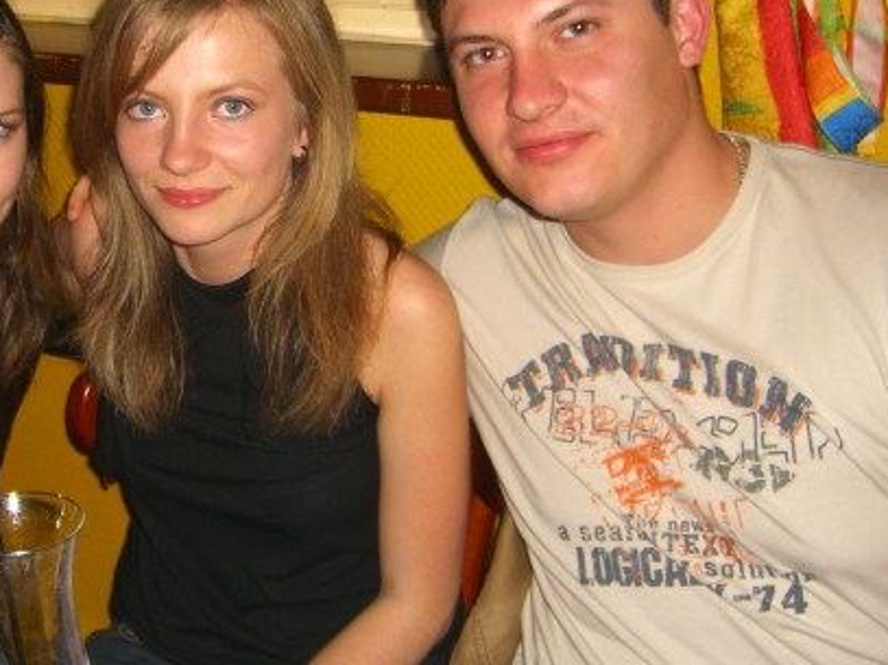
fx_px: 1436
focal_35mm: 56
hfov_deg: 33.9
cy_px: 214
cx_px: 264
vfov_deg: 25.9
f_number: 2.8
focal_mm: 7.9
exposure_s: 1/60
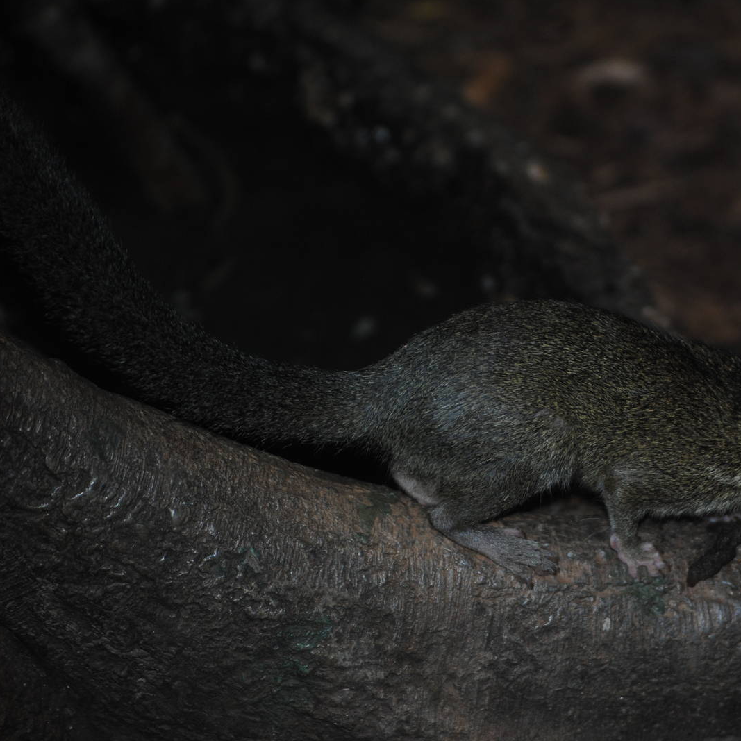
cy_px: 370
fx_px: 3802
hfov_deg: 11.1
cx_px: 504
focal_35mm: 157
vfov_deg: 11.1
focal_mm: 82
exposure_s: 1/60
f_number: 4.2
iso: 200
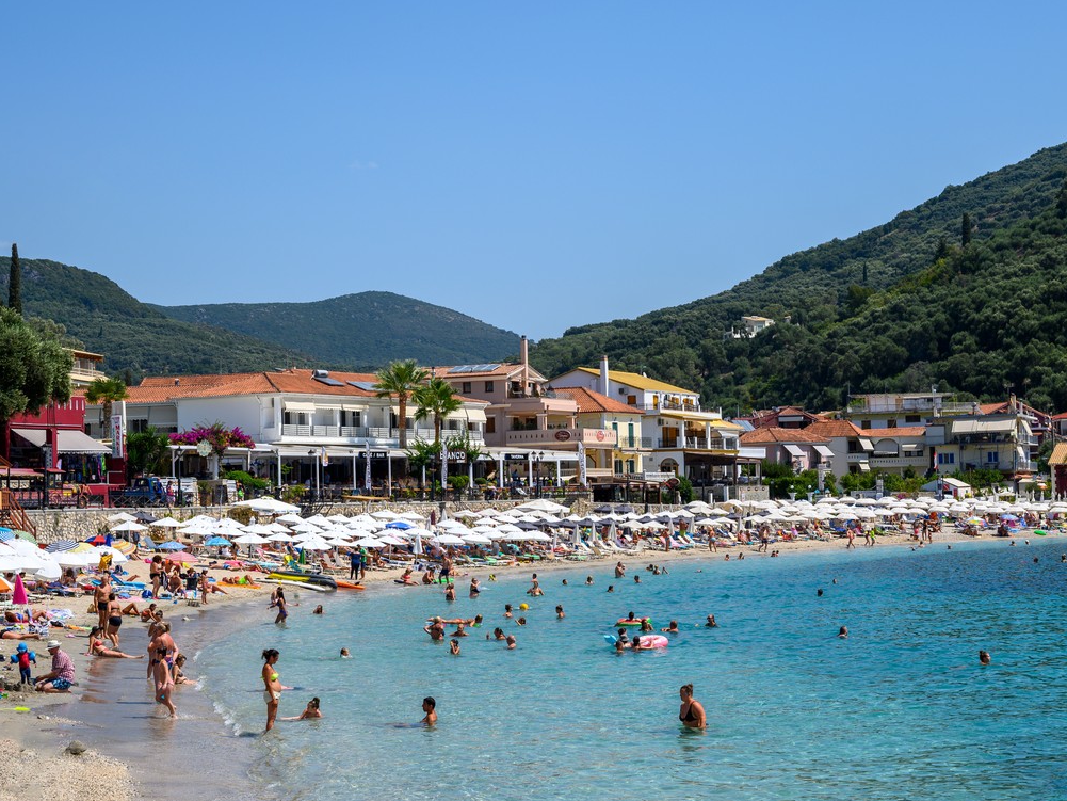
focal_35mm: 66
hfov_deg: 29.3
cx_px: 626
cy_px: 390
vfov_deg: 22.3
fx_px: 2035
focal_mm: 55
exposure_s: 1/320
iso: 100
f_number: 10
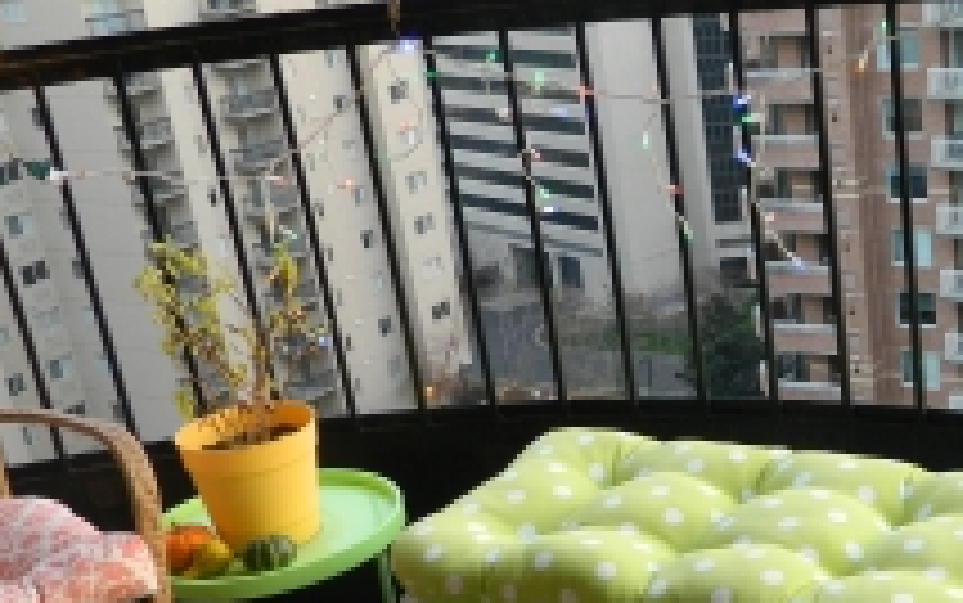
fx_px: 1628
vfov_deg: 20.7
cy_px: 488
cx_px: 742
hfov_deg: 32.2
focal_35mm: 62
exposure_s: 1/30
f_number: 3.1
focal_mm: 4.5
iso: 125
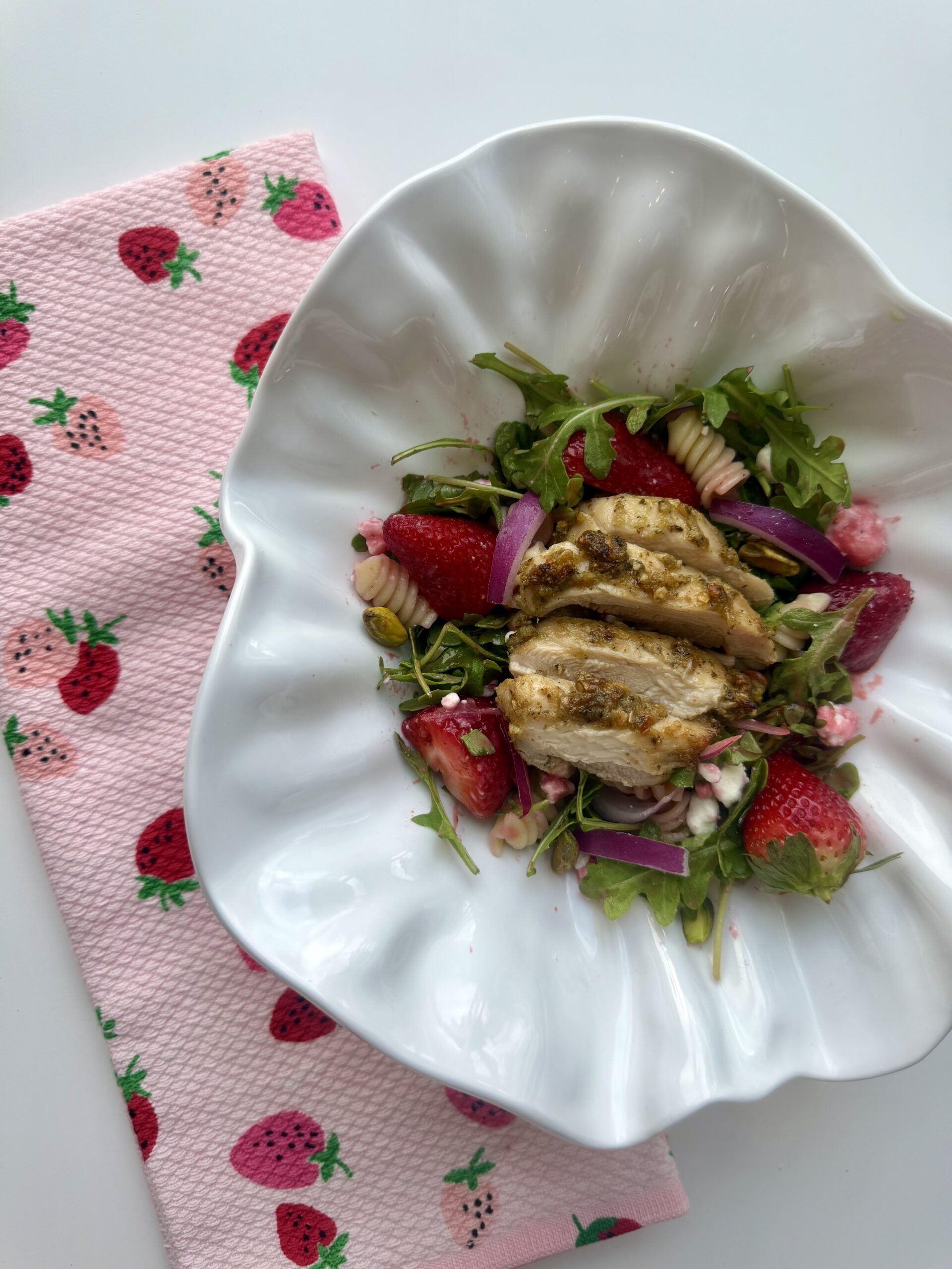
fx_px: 880
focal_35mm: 24
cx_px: 476
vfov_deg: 71.6
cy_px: 634
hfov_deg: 56.8
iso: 100
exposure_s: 1/374
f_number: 1.78
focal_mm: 6.76
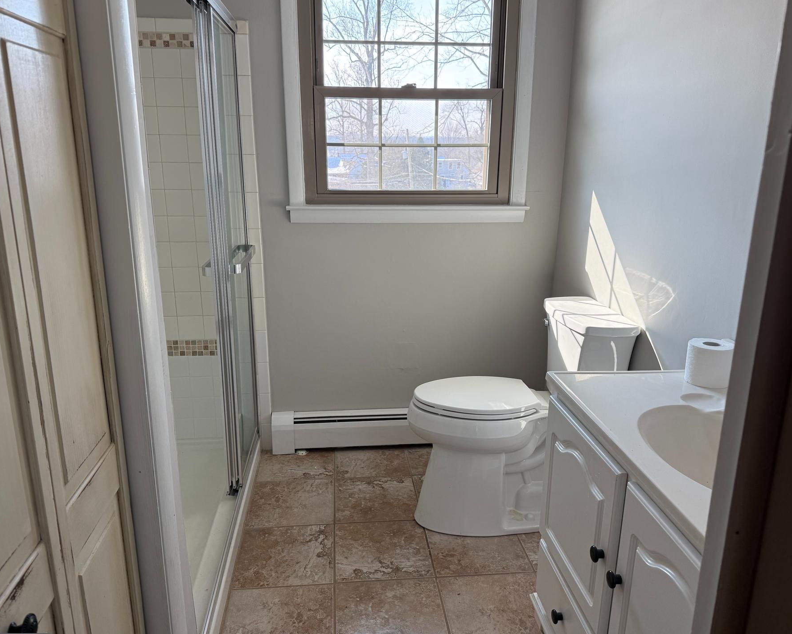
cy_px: 327
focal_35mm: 27
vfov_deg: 53.2
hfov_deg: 64.1
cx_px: 395
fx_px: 633
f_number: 1.78
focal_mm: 6.76
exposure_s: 1/262
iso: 100
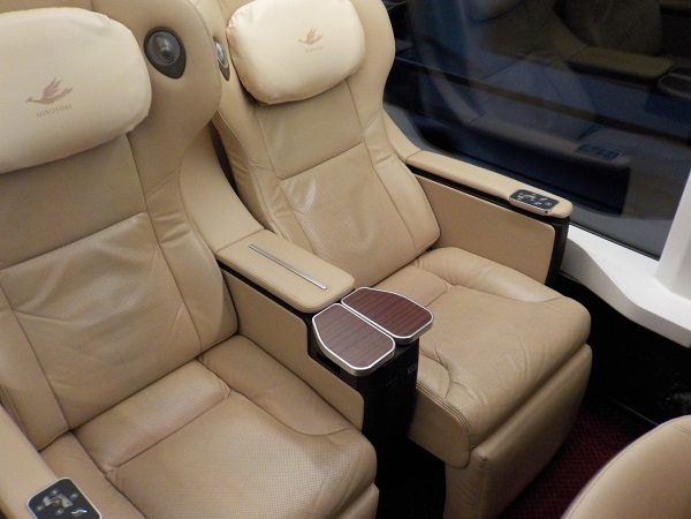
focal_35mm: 30
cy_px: 260
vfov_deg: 46.8
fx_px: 599
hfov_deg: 60.0
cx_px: 346
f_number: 3.3
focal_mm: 4.1
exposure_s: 1/30
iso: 360
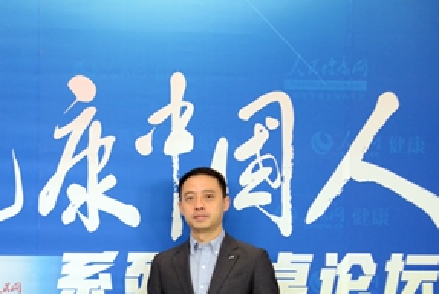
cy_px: 234
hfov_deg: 36.1
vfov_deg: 24.7
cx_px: 118
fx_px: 659
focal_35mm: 54
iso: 2000
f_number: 4
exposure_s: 1/320
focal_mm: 31
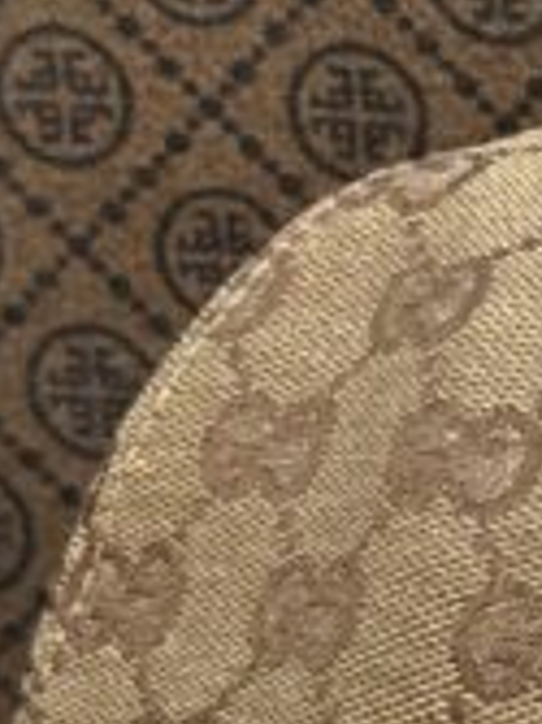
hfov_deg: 6.2
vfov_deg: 8.6
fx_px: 4808
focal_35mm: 230
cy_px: 689
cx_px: 1188
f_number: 1.78
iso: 64
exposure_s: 1/1059
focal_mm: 6.76
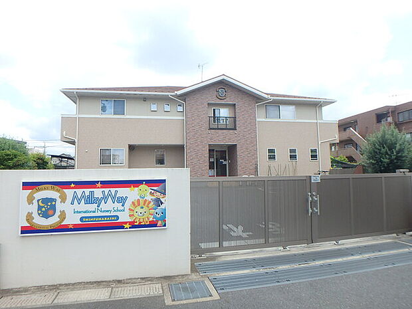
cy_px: 154
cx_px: 206
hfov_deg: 79.0
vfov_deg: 63.4
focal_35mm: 21
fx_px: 250
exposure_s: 1/640
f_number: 3.5
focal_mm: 3.7
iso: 125
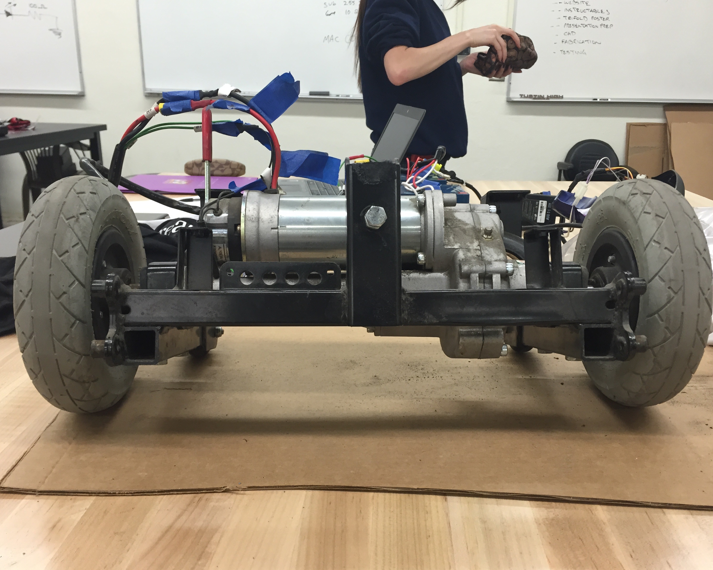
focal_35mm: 31
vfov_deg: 47.1
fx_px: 654
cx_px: 370
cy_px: 290
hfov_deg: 57.2
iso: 80
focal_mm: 4.15
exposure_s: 1/30
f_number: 2.2
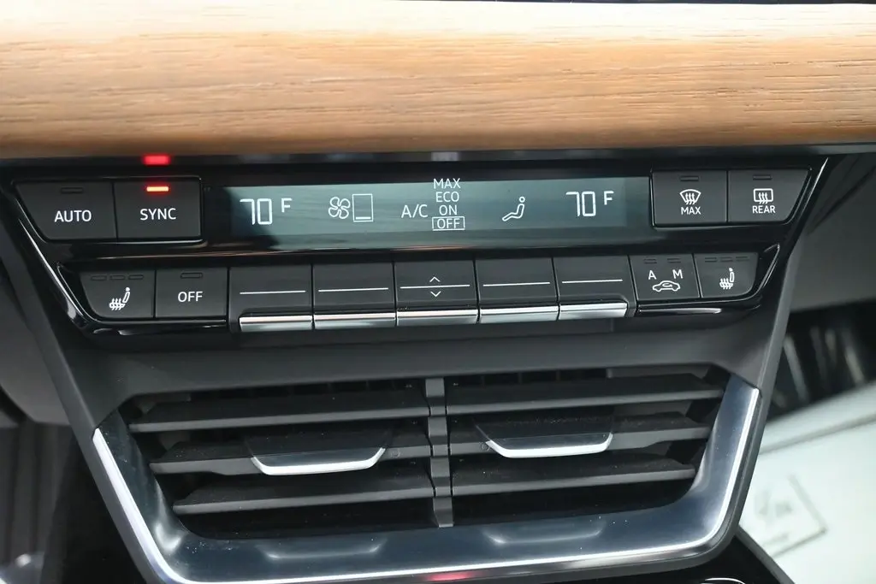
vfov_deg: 39.2
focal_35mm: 34
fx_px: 821
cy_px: 292
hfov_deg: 56.1
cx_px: 438
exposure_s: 1/60
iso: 5000
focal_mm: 22.5
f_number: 4
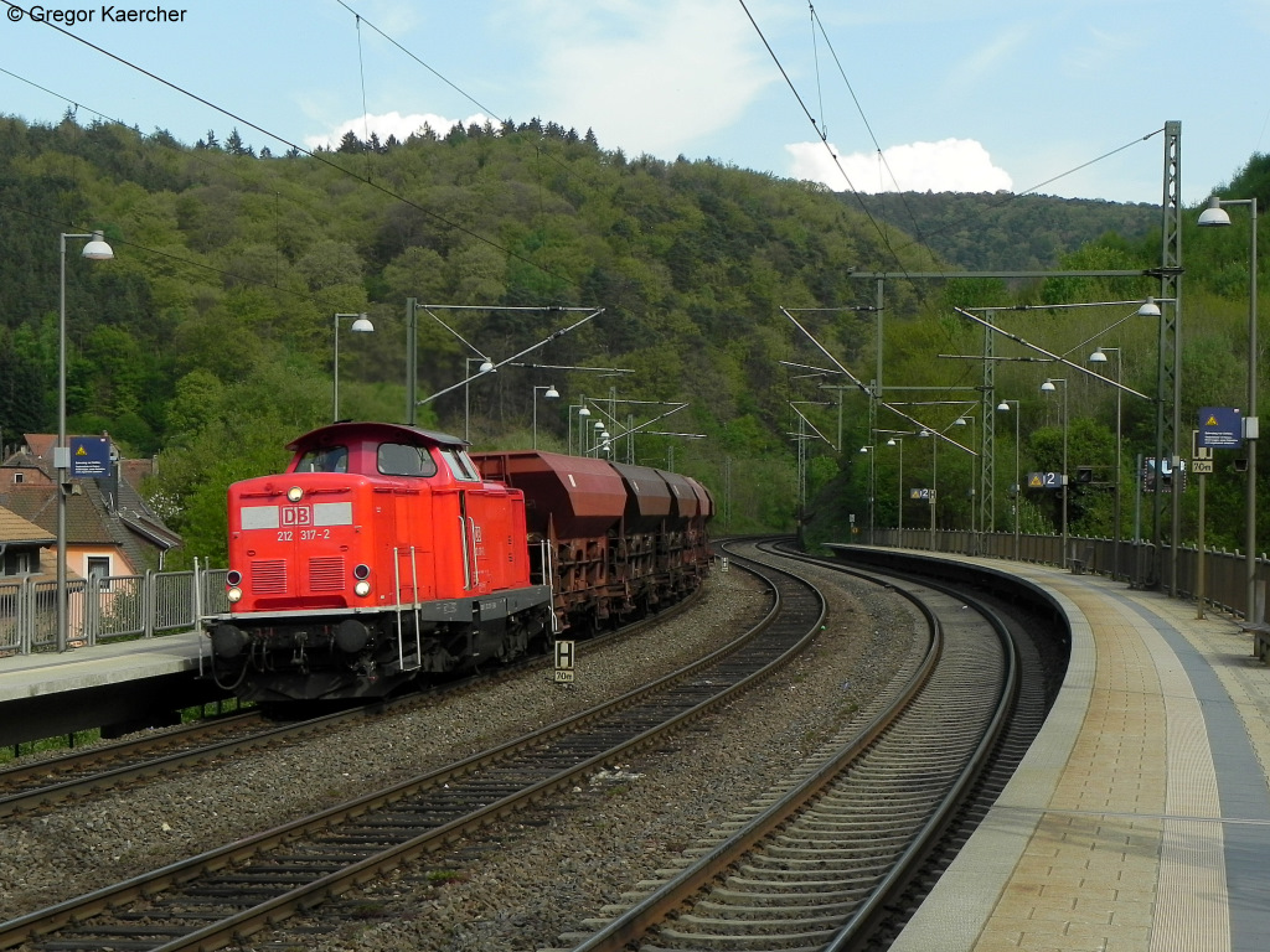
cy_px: 476
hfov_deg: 29.4
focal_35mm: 66
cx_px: 635
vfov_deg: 22.3
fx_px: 2421
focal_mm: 11.8
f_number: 5.6
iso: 160
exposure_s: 1/400
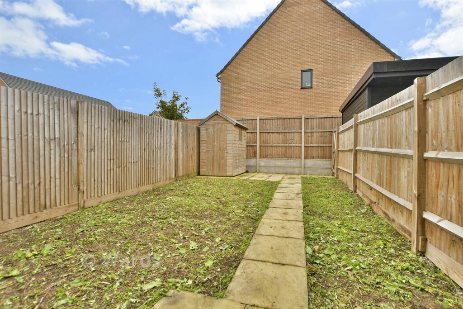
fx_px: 193
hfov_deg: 100.4
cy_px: 154
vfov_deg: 77.3
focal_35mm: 15
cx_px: 232
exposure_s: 1/200
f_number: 7.1
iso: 500
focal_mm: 10
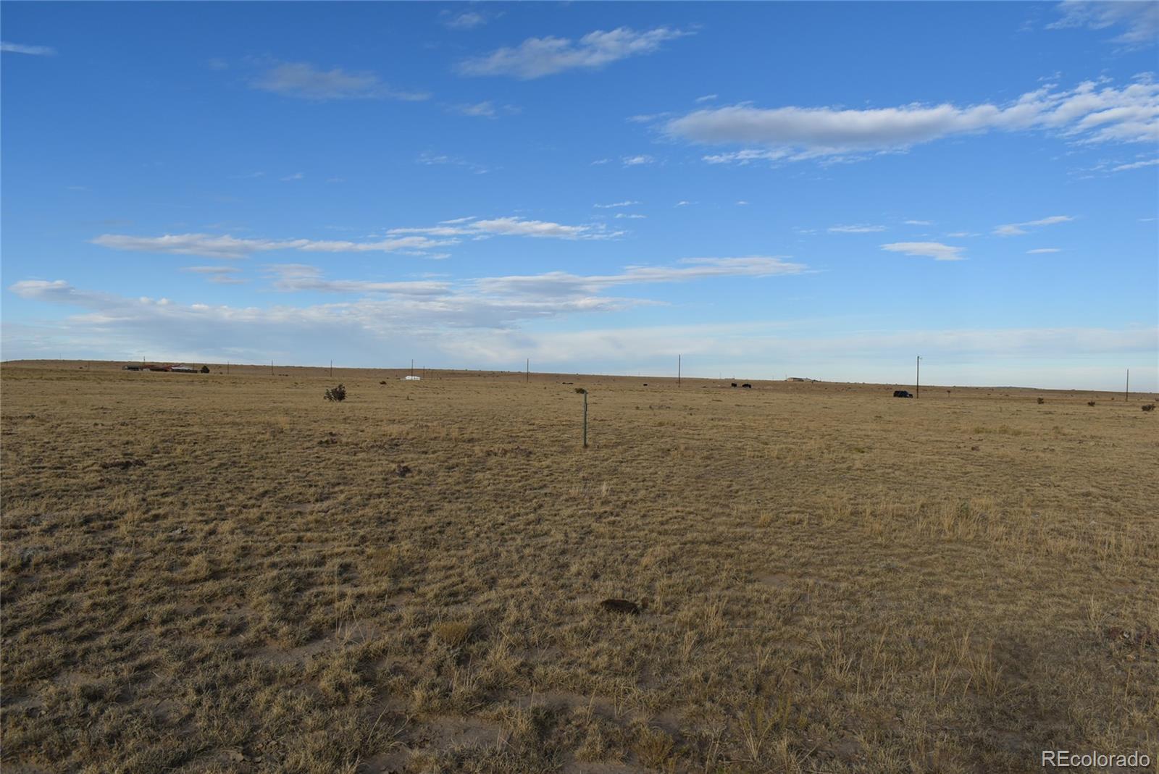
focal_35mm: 30
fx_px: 966
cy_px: 387
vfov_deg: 43.7
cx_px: 580
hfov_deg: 61.9
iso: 100
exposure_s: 1/320
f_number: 8
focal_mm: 20
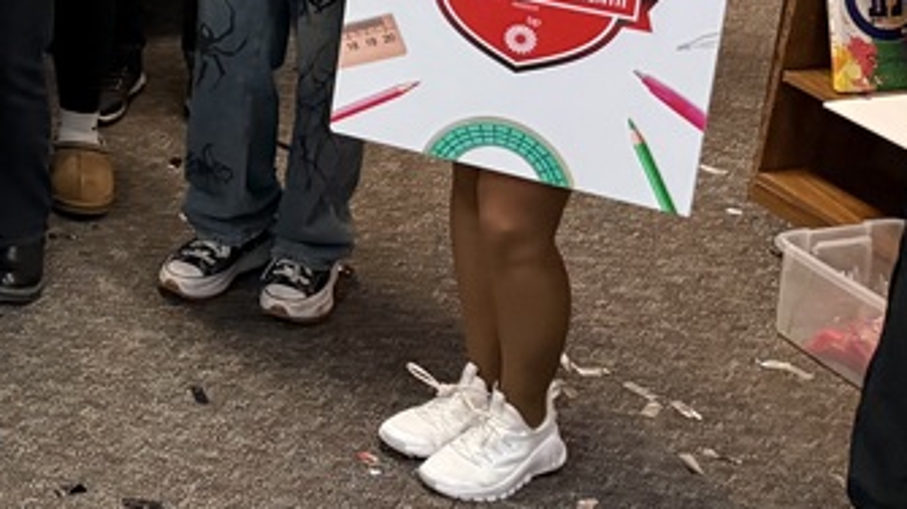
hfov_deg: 22.0
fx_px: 1923
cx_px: -455
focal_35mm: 80
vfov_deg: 14.3
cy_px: -203
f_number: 1.78
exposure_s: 1/60
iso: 500
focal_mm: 6.76
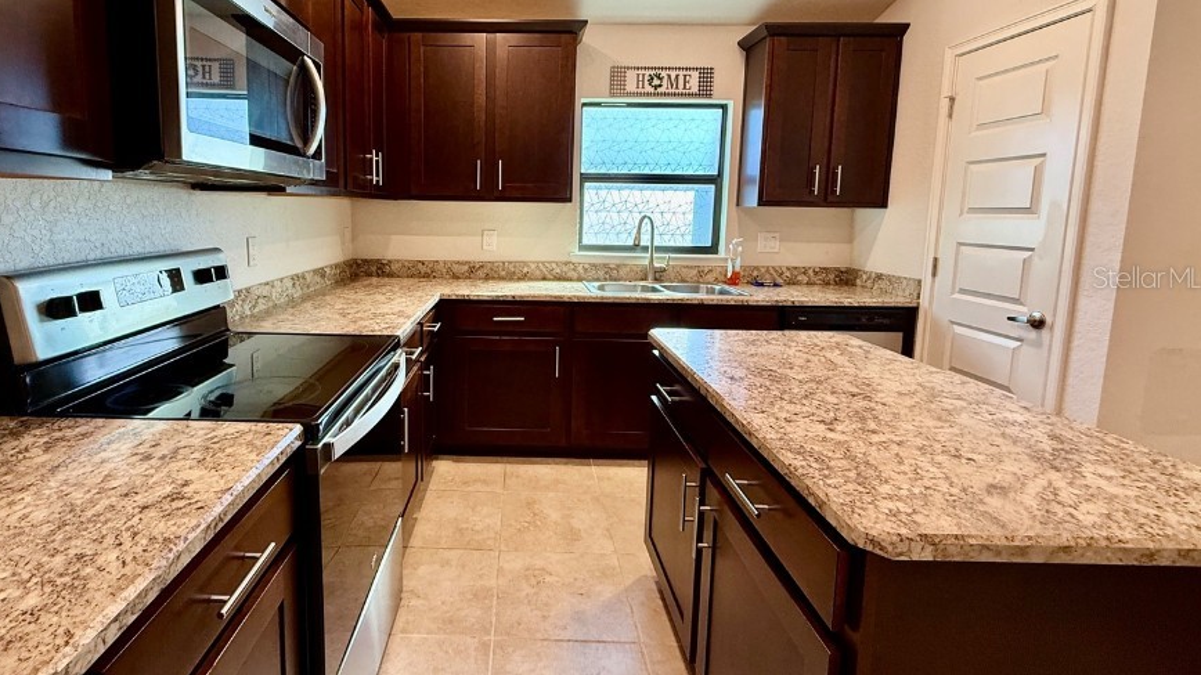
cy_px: 277
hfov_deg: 92.1
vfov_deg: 60.6
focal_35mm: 18
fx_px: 573
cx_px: 515
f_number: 2.2
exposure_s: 1/60
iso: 160
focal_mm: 2.22
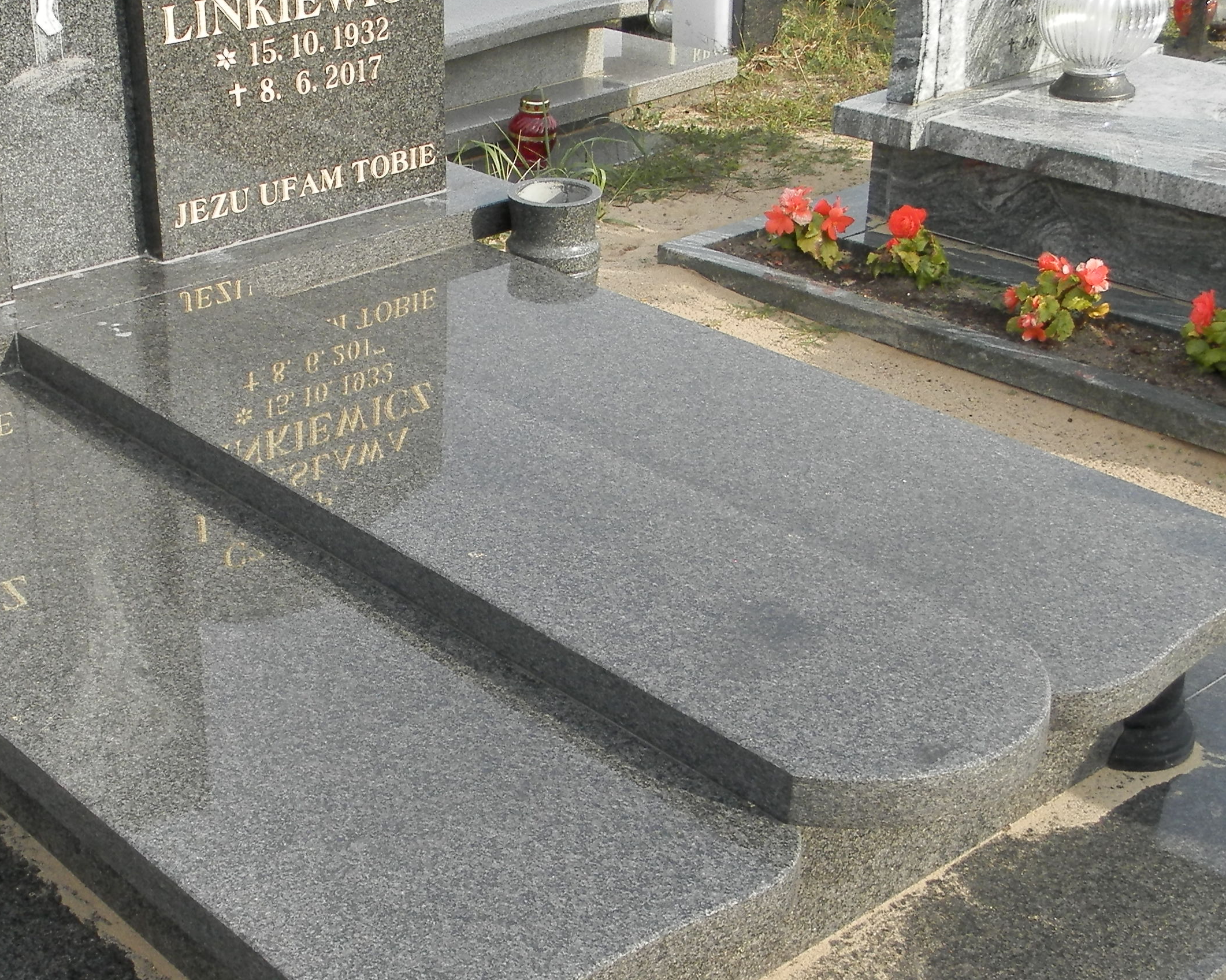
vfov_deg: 28.6
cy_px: 556
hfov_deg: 34.9
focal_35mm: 53
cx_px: 381
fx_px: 1923
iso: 80
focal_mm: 4.5
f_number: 3.1
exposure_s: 1/500
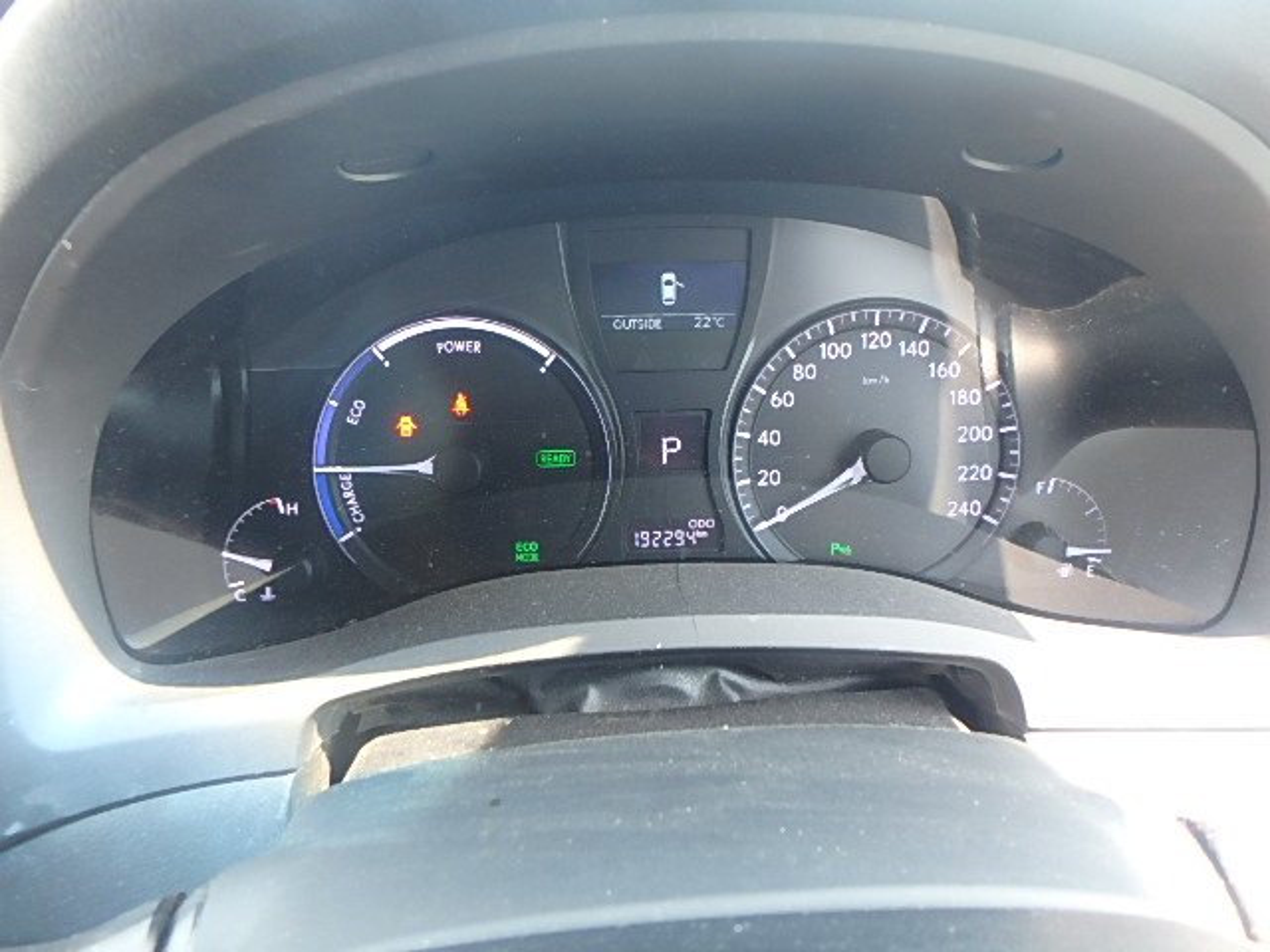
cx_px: 635
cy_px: 476
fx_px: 770
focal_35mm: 21
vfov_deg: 63.4
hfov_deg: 79.0
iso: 250
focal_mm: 3.7
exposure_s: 1/30
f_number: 3.5
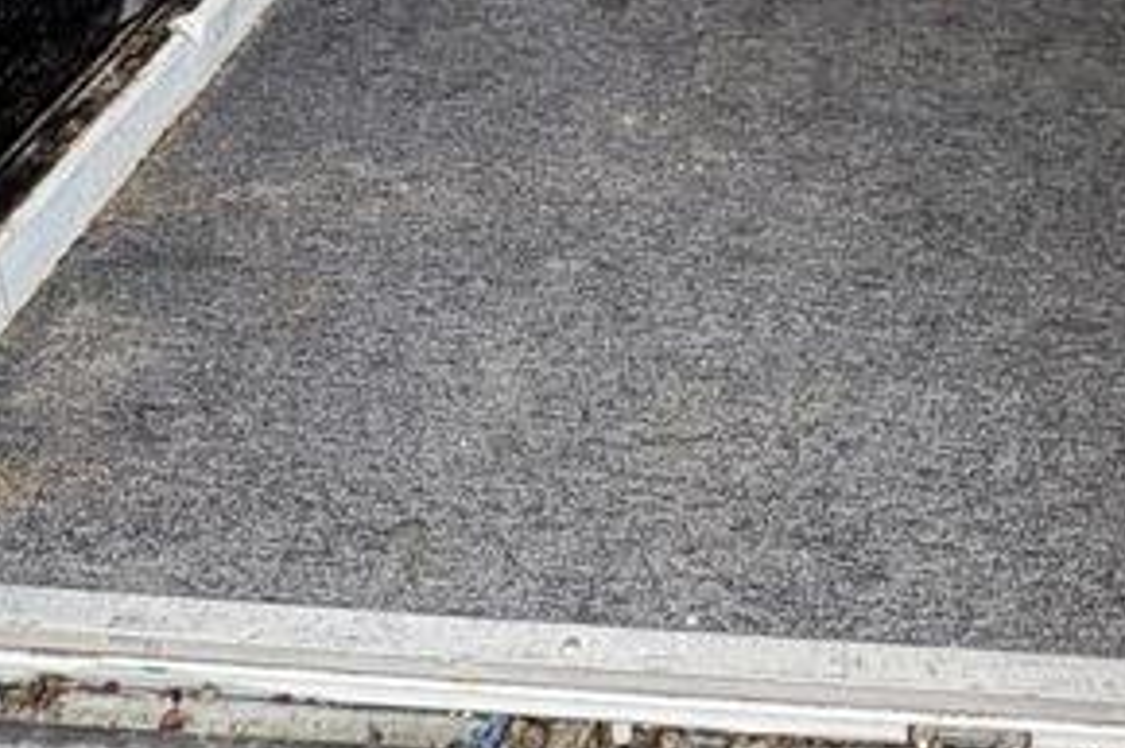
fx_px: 1405
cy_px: -469
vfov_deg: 22.4
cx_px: 916
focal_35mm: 45
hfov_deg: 41.6
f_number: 2.2
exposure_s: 1/99
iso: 125
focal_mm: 2.22
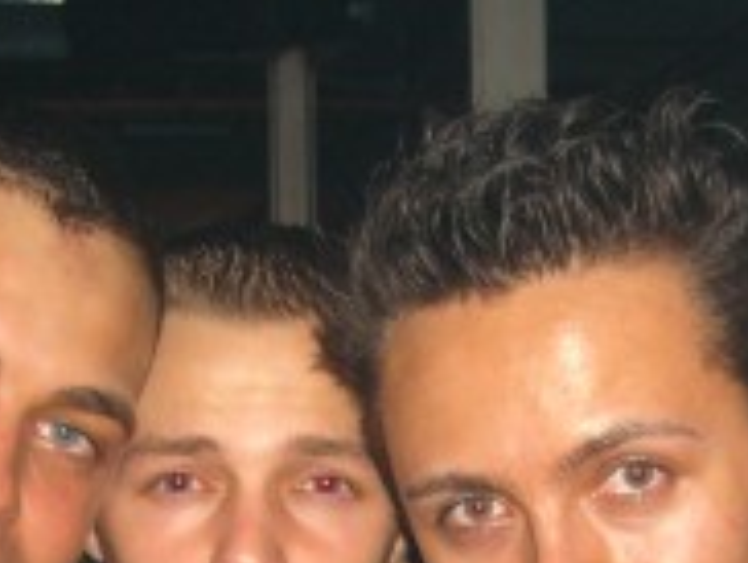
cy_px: 785
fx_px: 2705
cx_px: 510
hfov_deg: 15.7
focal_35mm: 125
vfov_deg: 11.5
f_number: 2.8
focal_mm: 7.9
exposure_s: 1/60
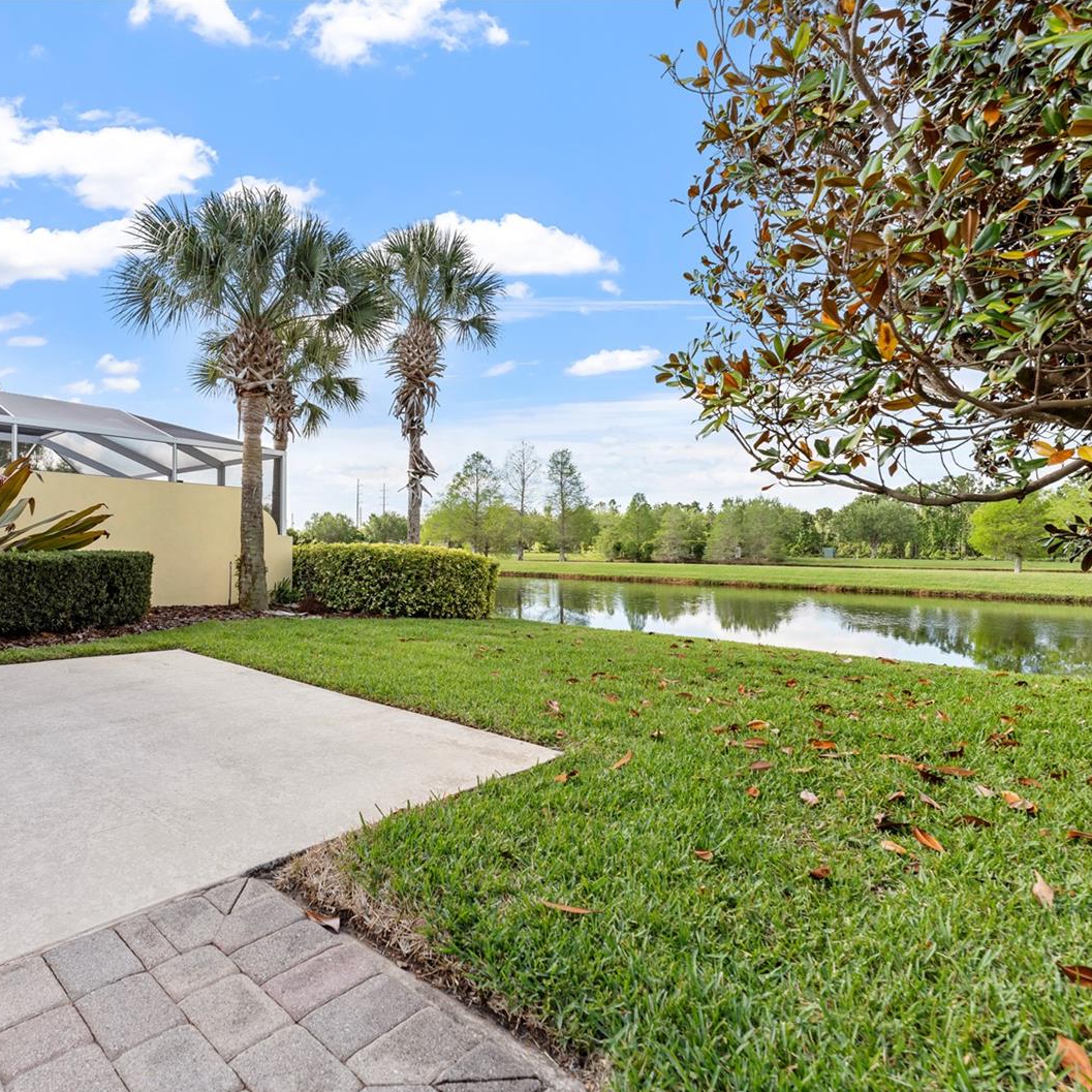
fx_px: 642
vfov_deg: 80.7
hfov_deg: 80.1
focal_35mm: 18
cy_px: 549
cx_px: 456
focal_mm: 14
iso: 160
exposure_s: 1/60
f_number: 5
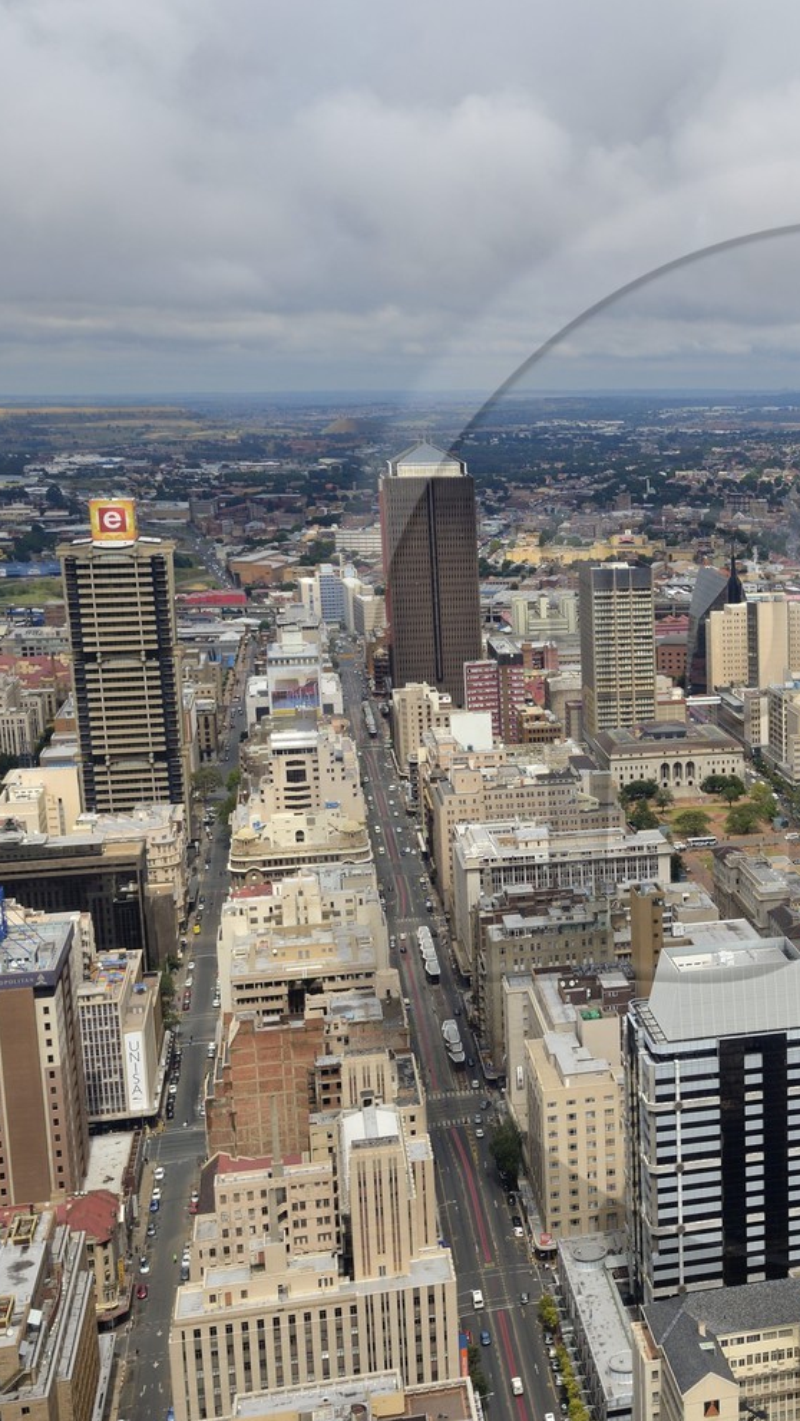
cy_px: 748
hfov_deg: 23.0
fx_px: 1846
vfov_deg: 42.1
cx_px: 887
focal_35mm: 49
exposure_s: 1/200
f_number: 16
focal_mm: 29
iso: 200
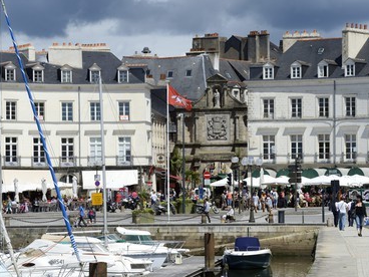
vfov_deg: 10.0
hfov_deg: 13.3
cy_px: 137
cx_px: 175
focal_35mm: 148
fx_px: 1578
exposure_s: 1/200
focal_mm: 135
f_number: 16
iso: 200
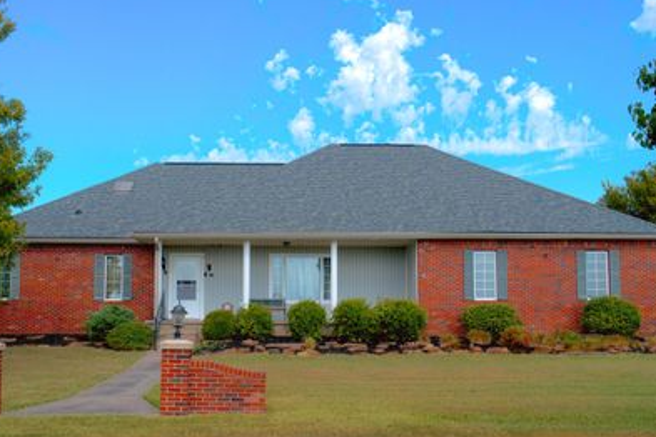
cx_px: 284
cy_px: 251
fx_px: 765
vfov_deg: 31.8
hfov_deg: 46.3
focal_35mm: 42
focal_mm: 33
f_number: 8
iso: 80
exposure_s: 1/125
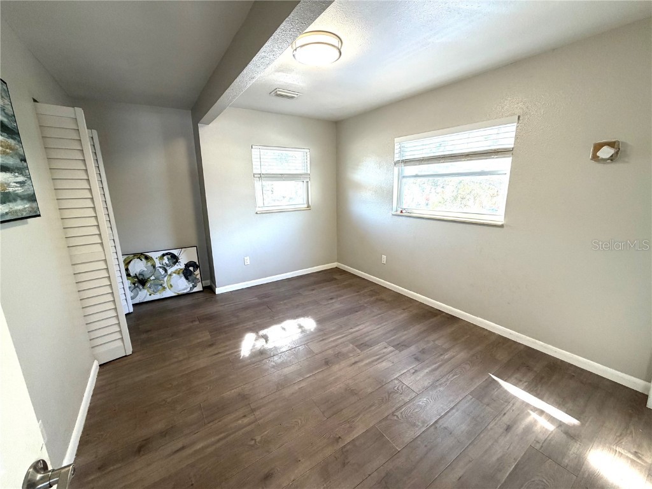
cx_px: 326
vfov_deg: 85.7
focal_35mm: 14
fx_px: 264
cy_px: 244
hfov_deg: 102.1
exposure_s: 1/120
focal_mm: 2.22
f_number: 2.2
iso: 320
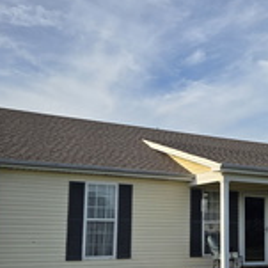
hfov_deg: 31.1
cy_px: 172
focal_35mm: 54
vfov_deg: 31.5
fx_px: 473
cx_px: 197
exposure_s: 1/3126
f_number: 1.8
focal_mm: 5.4
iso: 80
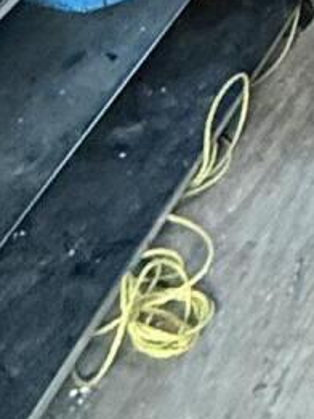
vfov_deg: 13.3
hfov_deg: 11.4
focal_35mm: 107
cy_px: -608
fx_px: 1296
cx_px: 764
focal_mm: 2.22
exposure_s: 1/60
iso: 500
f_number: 2.2
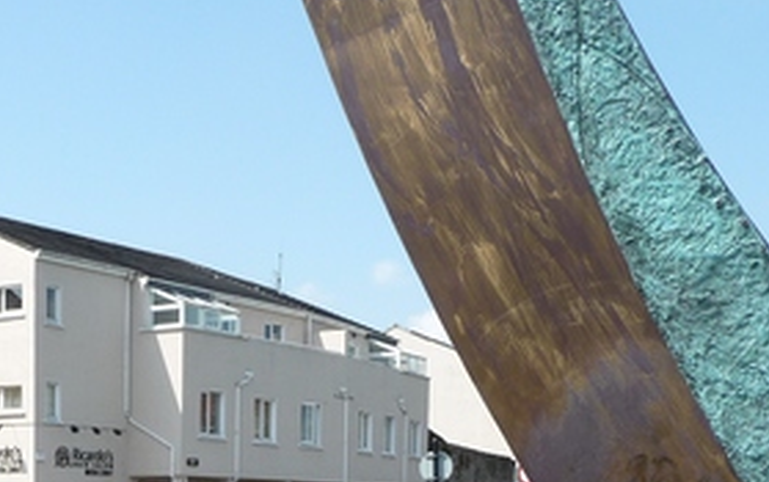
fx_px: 1427
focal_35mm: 68
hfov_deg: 29.9
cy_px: 639
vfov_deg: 17.9
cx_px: 237
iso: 100
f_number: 3.3
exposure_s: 1/800
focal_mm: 4.7
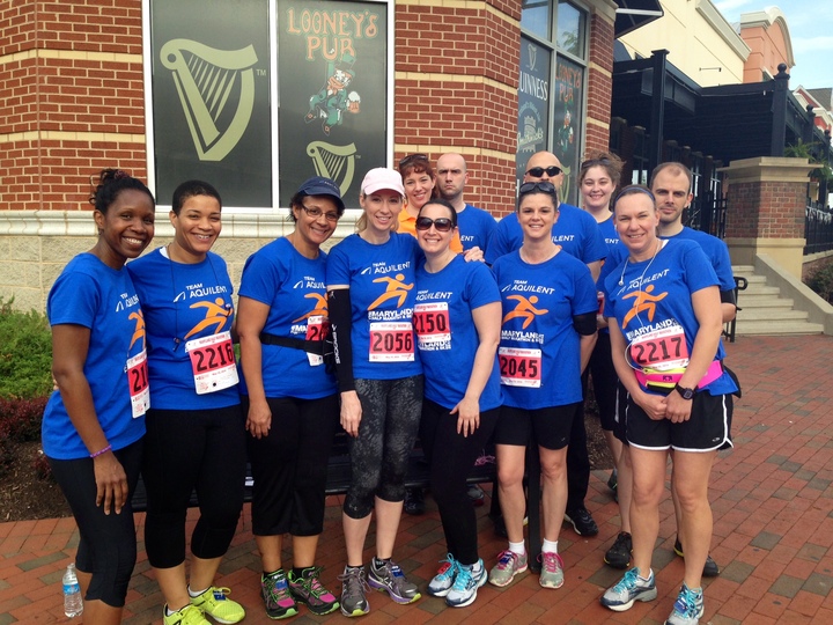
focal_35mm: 33
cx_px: 416
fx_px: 794
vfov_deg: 42.9
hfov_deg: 55.4
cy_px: 312
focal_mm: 4.12
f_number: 2.4
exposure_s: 1/343
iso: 50
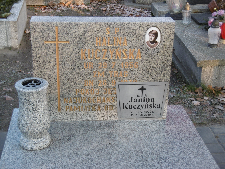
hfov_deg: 28.6
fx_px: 442
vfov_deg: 21.6
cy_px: 84
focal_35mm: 68
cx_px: 112
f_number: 4.4
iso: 100
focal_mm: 12.1
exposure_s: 1/60
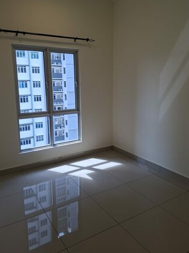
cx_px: 90
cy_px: 116
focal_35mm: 26
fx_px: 190
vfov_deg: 67.2
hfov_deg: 53.0
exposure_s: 1/308
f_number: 1.8
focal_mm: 5.54
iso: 50
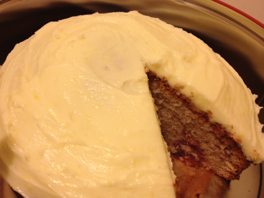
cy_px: 99
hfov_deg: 52.6
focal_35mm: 35
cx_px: 132
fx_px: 267
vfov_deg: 40.7
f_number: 2.4
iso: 125
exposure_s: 1/20
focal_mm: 4.28
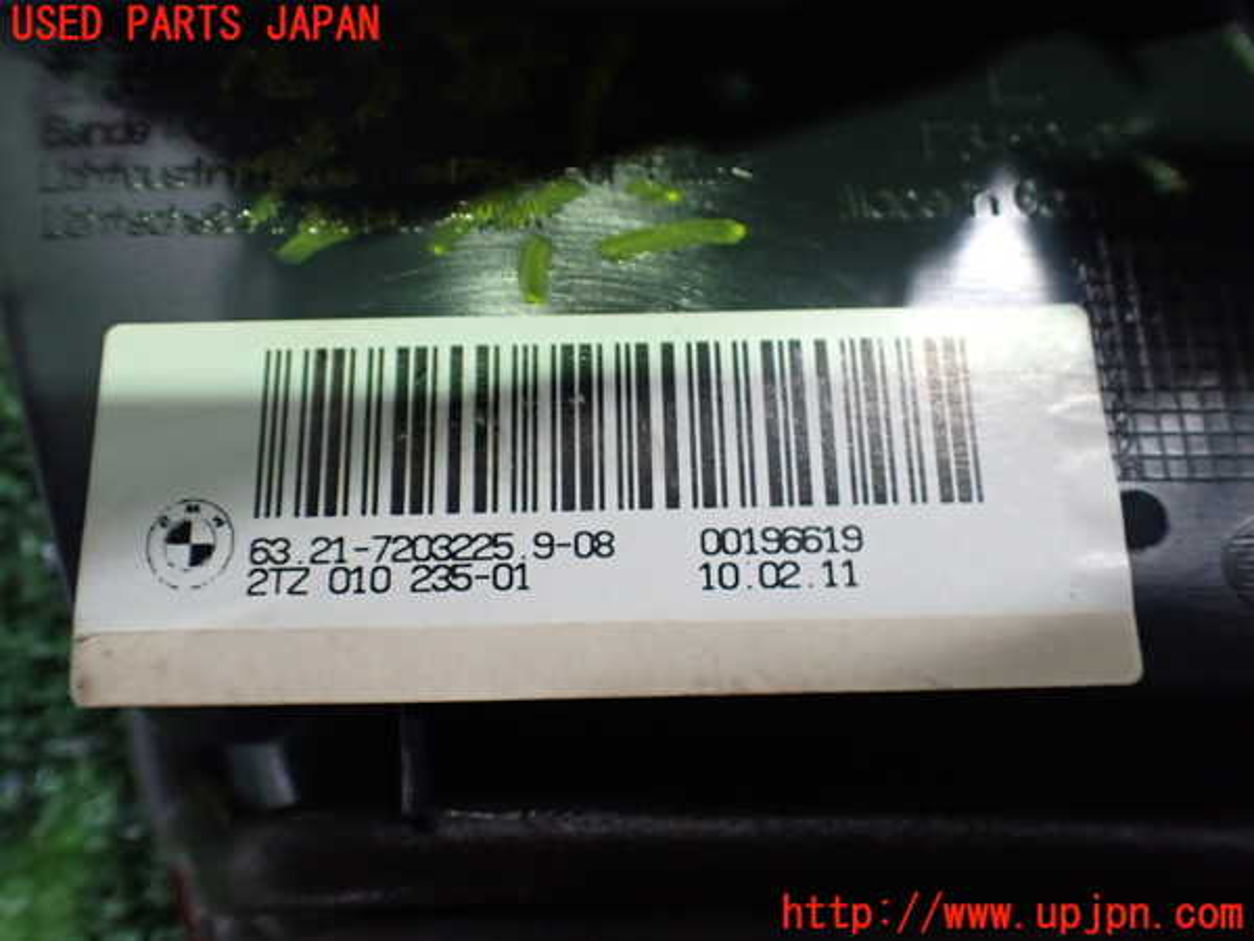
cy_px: 470
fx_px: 1087
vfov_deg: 46.8
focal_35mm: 30
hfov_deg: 60.0
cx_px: 627
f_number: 2.3
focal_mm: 5.4
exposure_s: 1/50
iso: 800
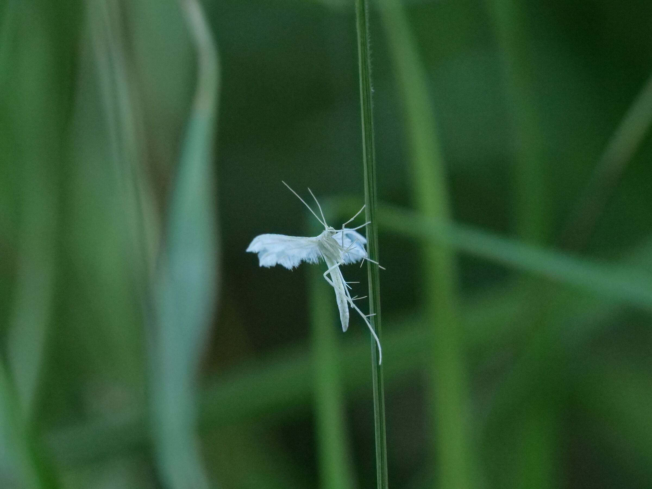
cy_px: 244
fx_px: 15068
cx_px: 326
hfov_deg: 2.5
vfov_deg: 1.9
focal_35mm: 800
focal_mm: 400
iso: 5000
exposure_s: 1/640
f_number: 11
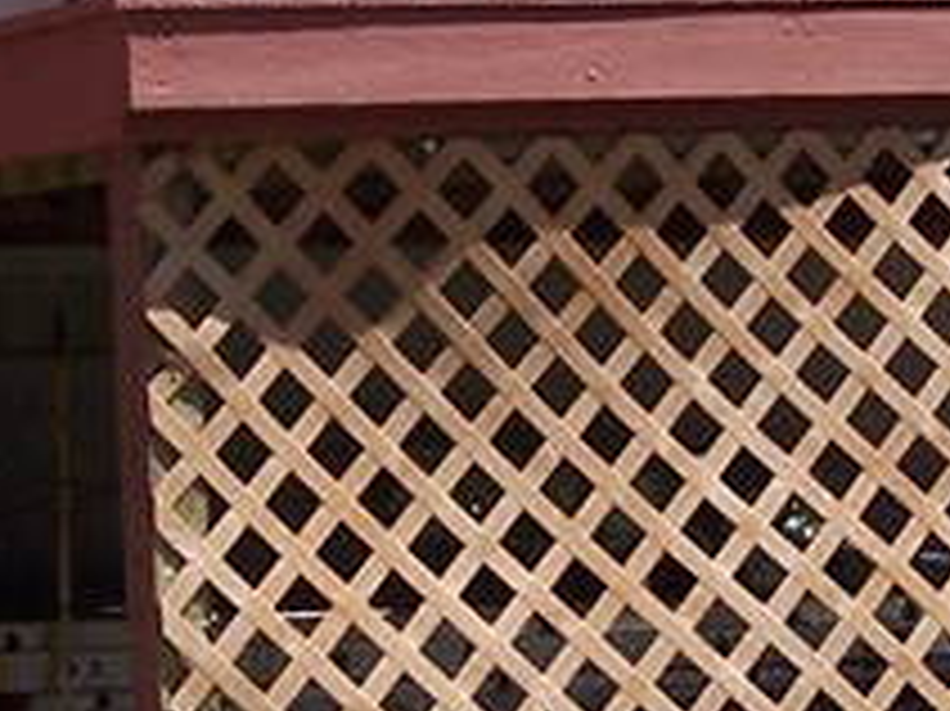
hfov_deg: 10.5
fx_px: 5184
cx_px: 482
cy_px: -63
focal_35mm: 189
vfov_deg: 7.8
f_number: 3.4
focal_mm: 8
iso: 100
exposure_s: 1/500
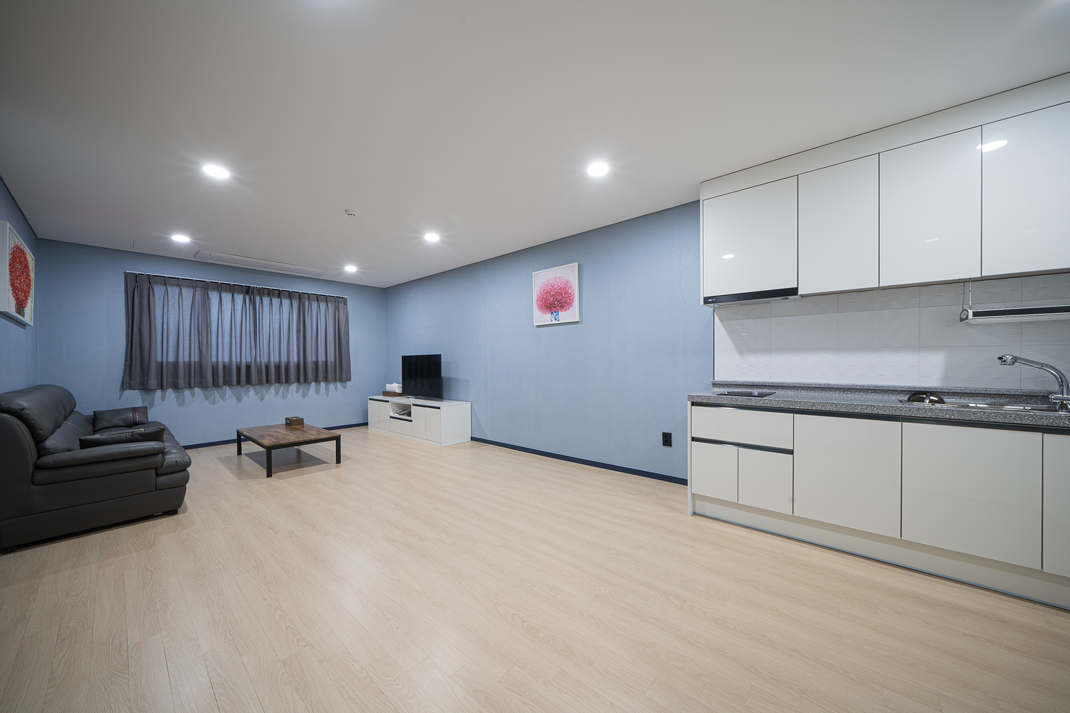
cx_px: 535
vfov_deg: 90.0
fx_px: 357
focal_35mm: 12
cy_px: 356
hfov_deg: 112.6
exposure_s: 1.6
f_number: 11
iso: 100
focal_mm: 12
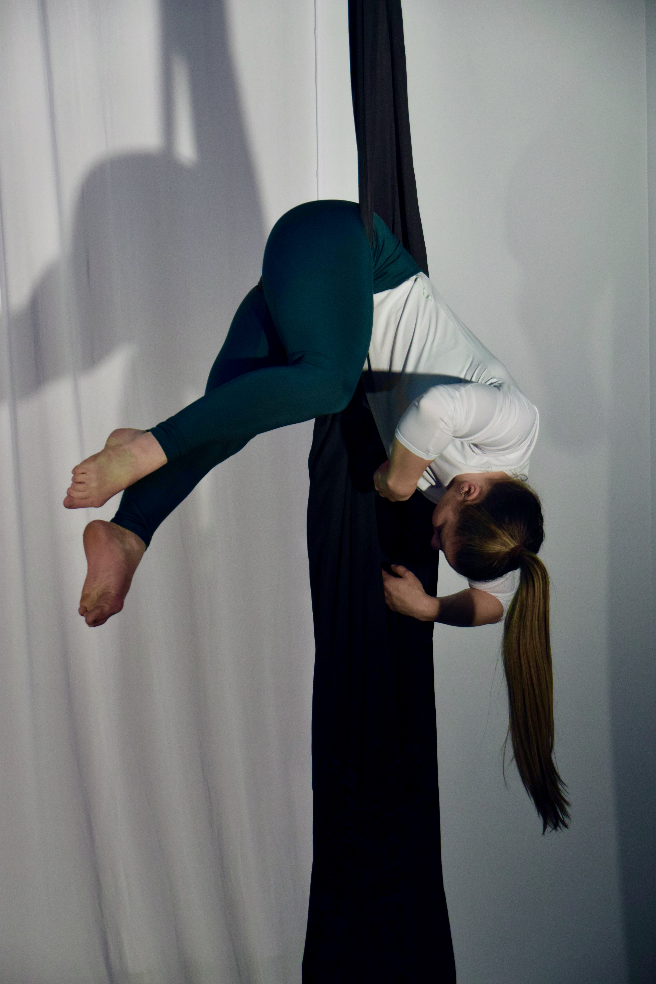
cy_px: 492
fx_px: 2870
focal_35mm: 105
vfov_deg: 19.5
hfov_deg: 13.0
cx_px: 328
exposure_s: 1/500
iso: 1250
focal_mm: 70
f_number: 5.3
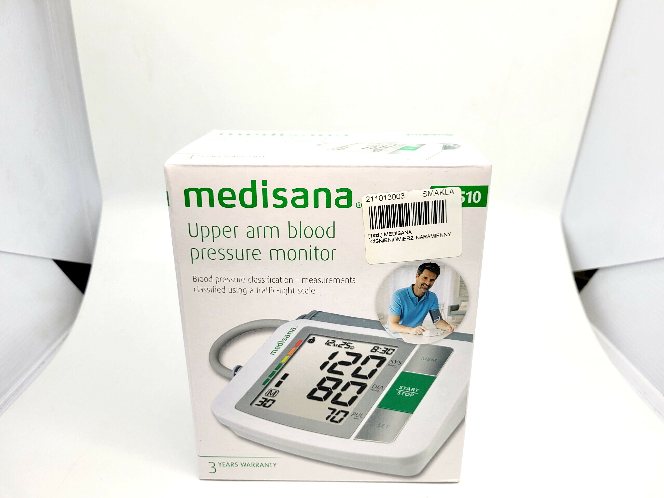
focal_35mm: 26
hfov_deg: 67.3
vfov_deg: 53.1
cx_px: 332
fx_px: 499
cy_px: 249
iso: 40
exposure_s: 1/309
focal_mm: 5.4
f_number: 1.8
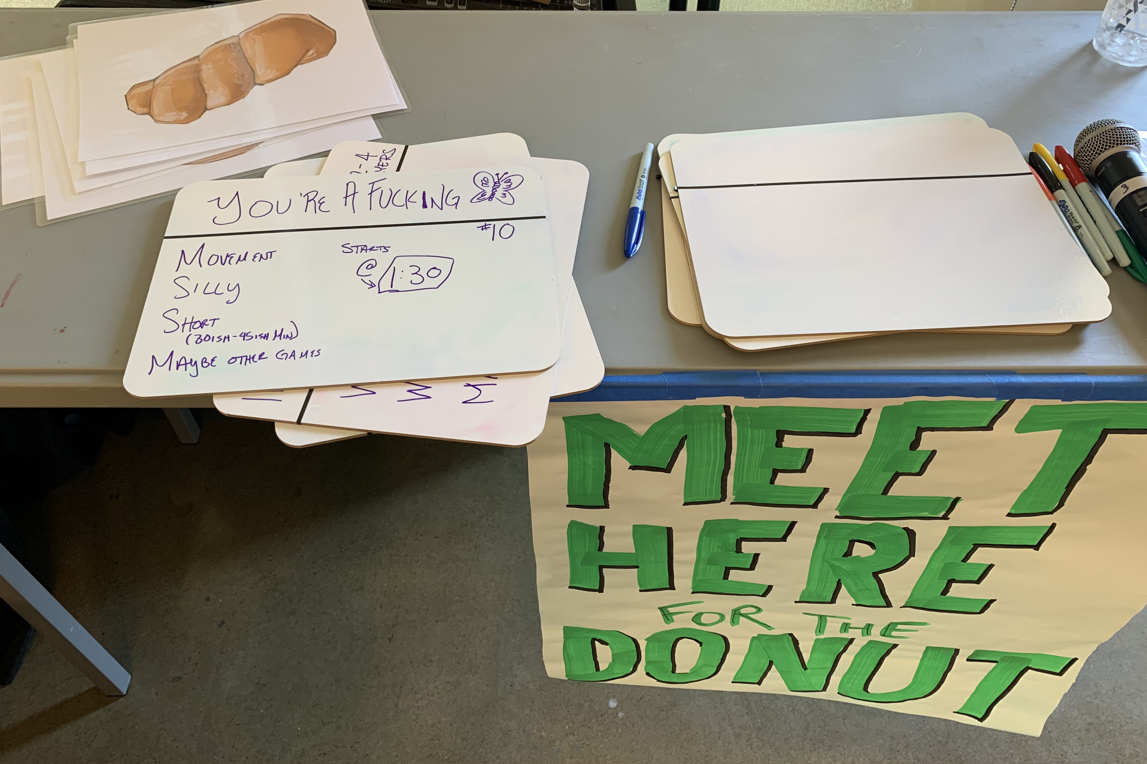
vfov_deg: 46.3
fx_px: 892
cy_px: 338
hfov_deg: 65.5
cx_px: 571
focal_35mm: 28
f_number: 1.8
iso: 80
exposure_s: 1/61
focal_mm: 4.25
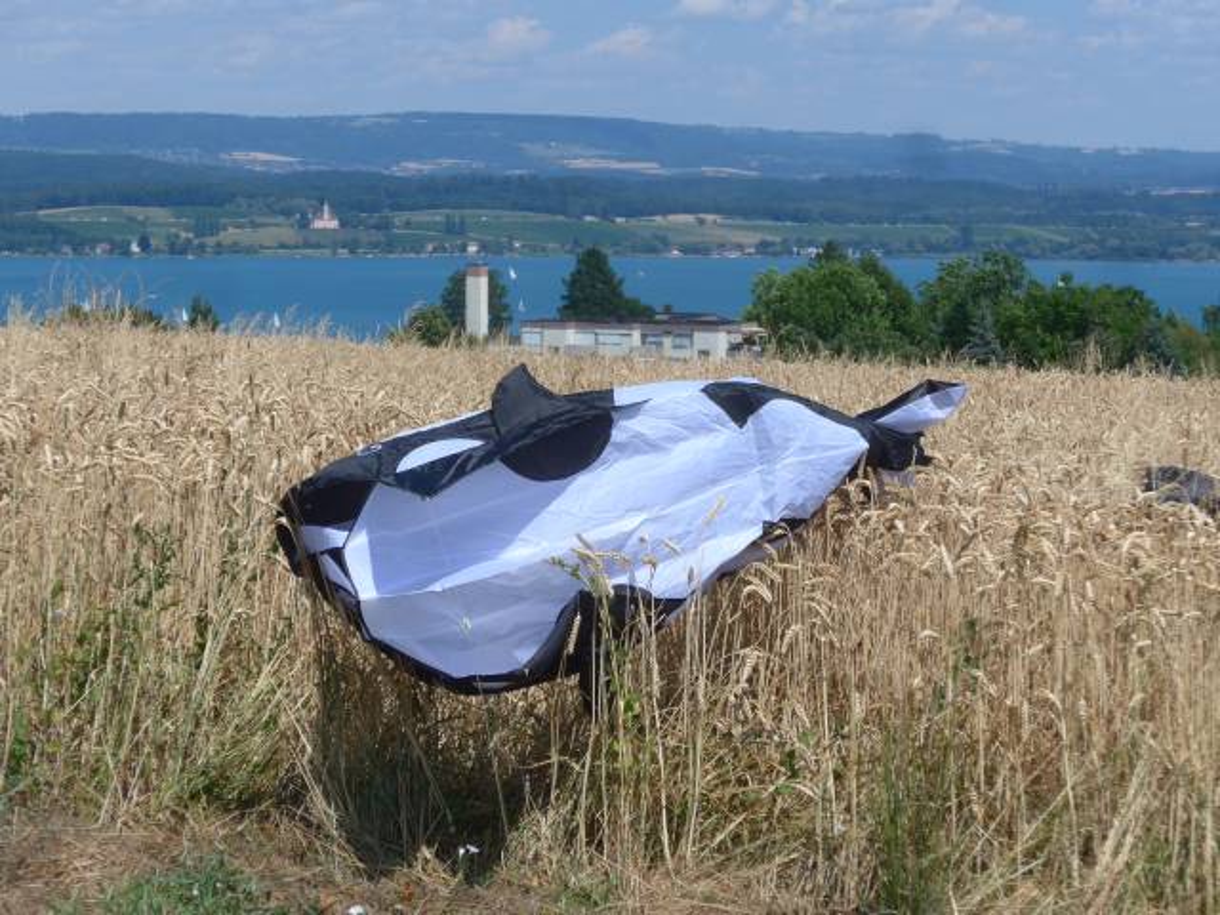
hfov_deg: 17.9
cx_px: 610
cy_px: 458
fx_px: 3877
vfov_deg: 13.5
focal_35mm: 110
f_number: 4.9
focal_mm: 21.6
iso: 80
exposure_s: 1/800
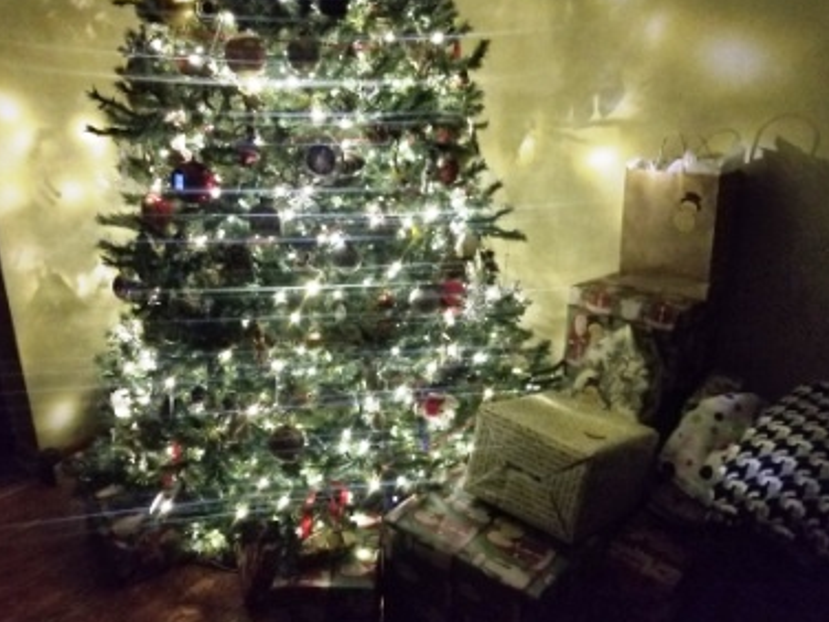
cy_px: 340
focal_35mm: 31
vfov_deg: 45.4
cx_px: 432
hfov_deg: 58.3
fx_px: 742
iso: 1000
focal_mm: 4.3
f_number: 1.7
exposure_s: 1/24
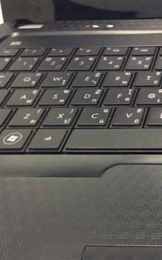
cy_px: 132
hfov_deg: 18.2
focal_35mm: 66
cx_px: 218
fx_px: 466
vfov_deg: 31.1
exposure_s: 1/20
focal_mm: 4.12
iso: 160
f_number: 2.4
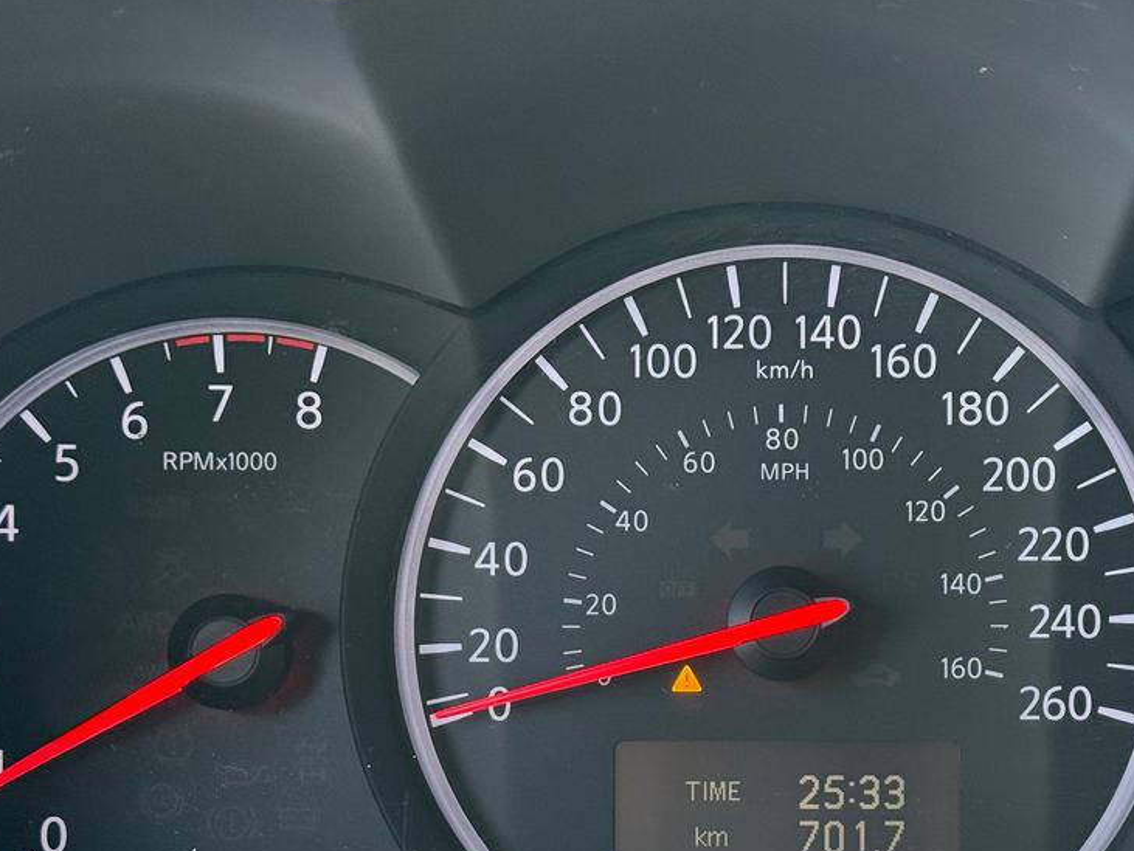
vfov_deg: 17.5
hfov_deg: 23.1
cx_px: 796
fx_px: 2753
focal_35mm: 84
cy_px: 649
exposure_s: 1/60
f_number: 1.78
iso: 125
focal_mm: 6.76
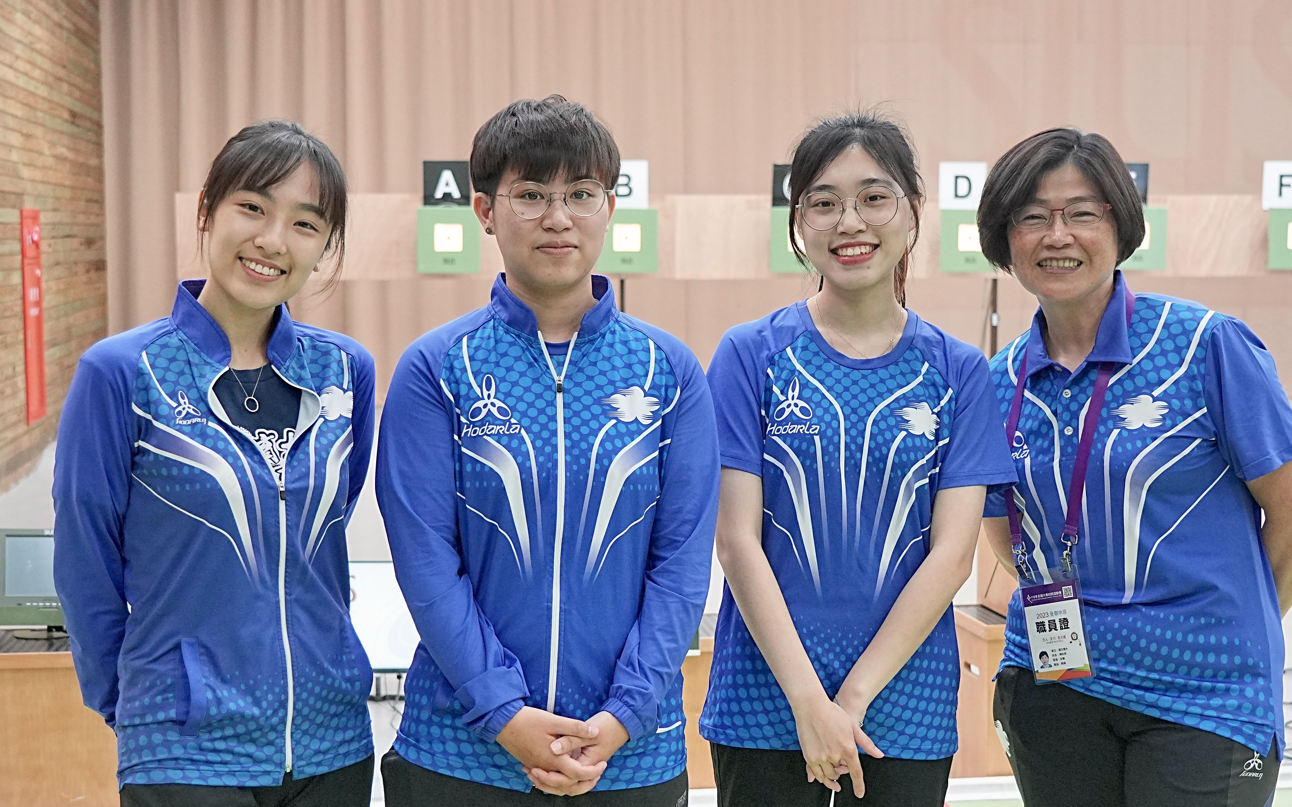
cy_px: 433
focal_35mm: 49
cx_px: 674
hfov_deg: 41.0
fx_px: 1725
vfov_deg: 26.3
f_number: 4
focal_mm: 30
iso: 1600
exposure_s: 1/250
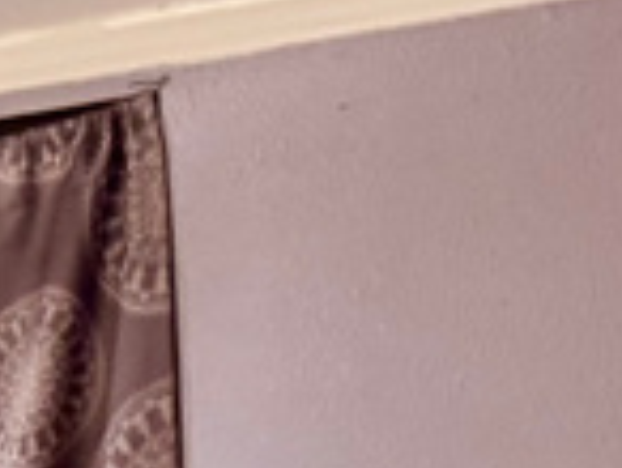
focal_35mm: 168
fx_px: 3024
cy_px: 868
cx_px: -1137
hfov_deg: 9.6
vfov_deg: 8.5
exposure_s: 1/40
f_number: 1.78
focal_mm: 6.76
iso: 800
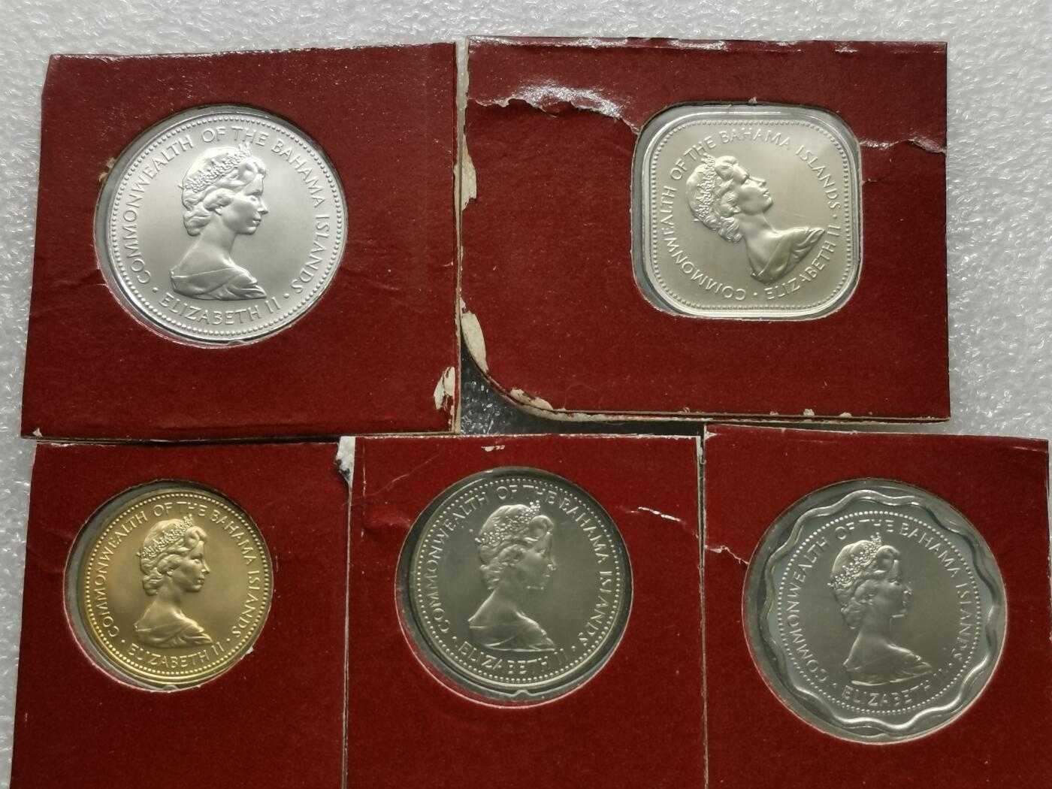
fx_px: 2279
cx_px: 526
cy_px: 394
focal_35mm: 75
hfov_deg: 26.0
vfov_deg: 19.6
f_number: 1.6
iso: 50
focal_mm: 5.56
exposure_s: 1/100
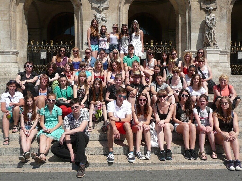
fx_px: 224
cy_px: 90
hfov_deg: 56.8
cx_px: 121
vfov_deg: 44.2
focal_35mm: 32
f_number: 3.5
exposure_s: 1/1000
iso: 100
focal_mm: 5.2
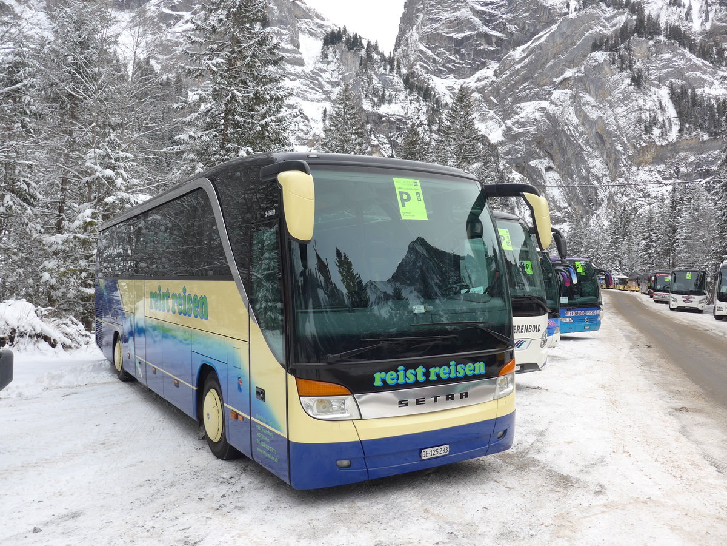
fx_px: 609
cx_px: 364
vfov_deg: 48.2
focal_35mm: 29
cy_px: 273
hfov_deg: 61.7
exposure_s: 1/400
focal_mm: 6
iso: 80
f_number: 2.8
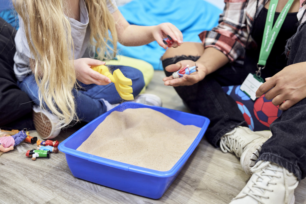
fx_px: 382
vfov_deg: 29.9
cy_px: 102
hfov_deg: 43.6
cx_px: 153
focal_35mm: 45
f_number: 3.2
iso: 1250
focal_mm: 45
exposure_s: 1/200
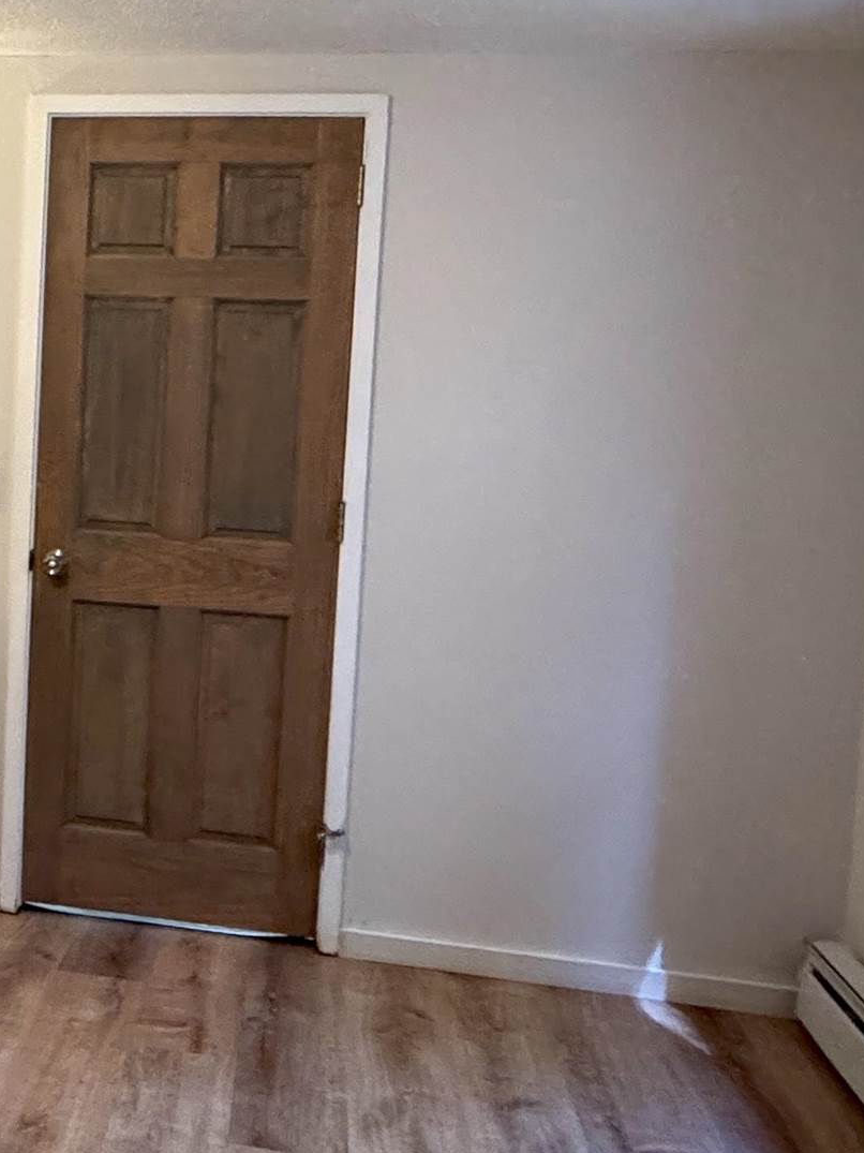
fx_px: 1331
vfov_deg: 46.6
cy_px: 469
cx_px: 13
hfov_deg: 33.1
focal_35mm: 40
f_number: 2.2
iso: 500
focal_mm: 2.22
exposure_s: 1/60
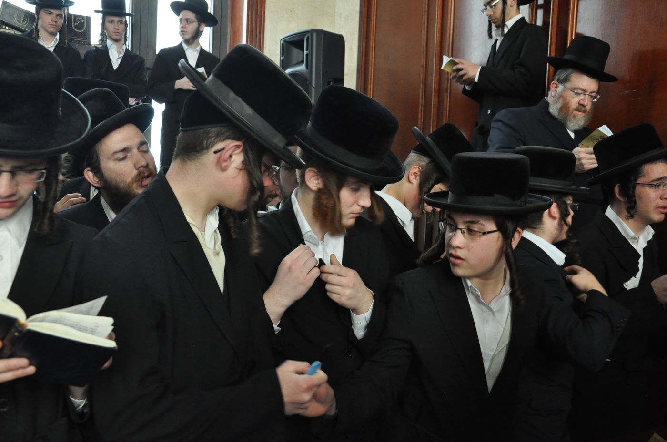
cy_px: 221
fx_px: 694
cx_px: 334
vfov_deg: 35.4
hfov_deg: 51.3
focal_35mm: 38
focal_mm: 25
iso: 2000
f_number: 5.6
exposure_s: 1/60
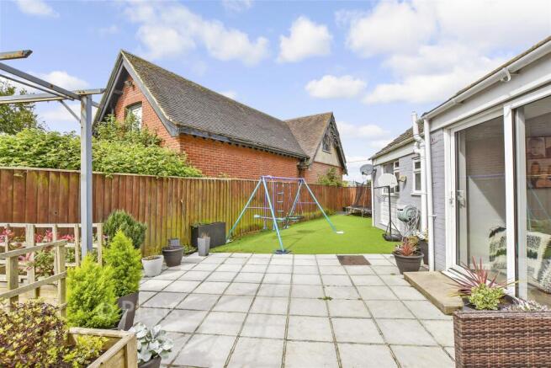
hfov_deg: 100.4
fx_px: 230
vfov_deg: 77.4
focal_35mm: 15
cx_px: 276
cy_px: 184
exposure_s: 1/200
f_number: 8
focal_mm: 10
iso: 160
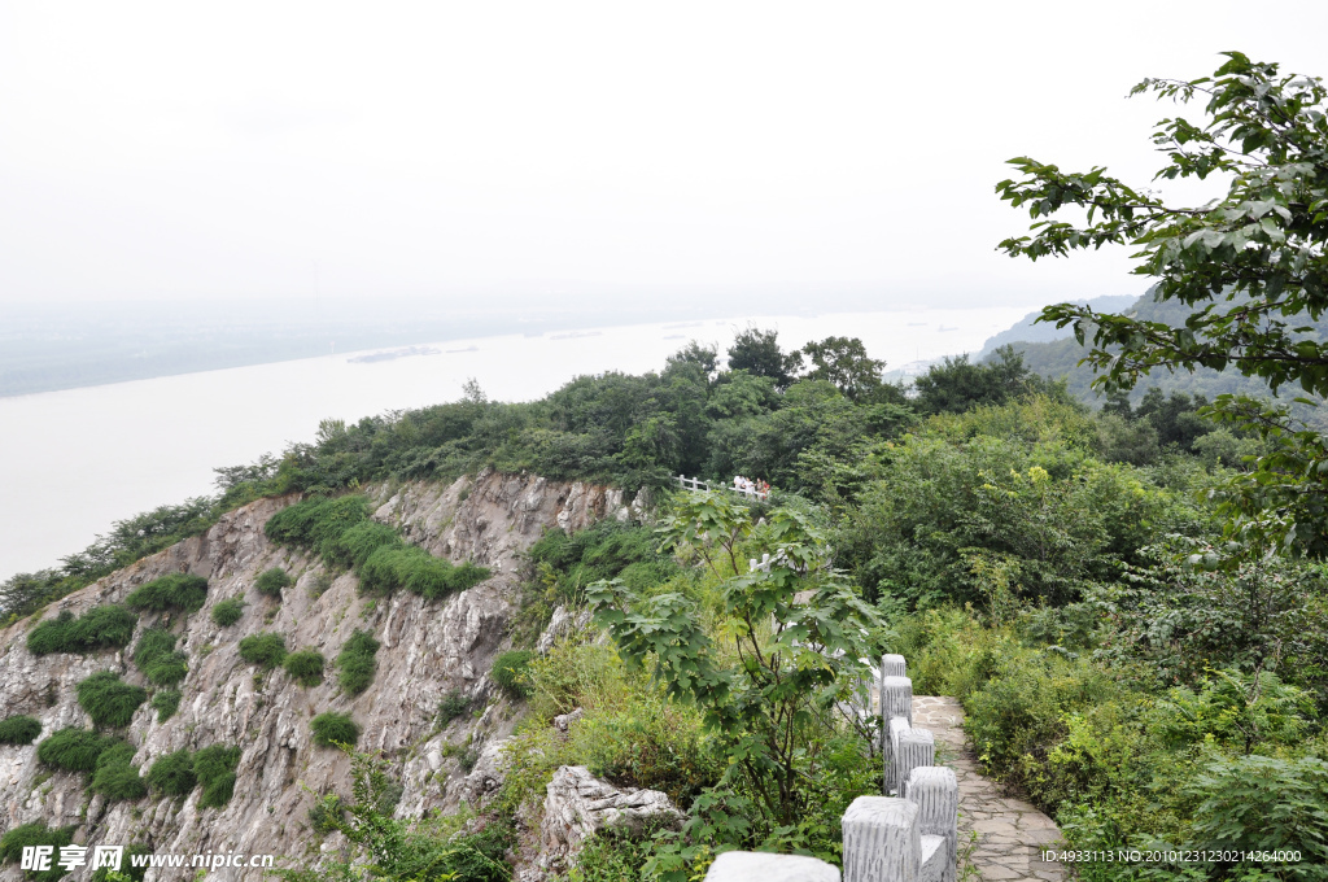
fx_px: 1382
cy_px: 441
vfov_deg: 35.4
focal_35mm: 38
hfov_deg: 51.3
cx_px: 664
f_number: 8
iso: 250
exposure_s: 1/250
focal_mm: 25
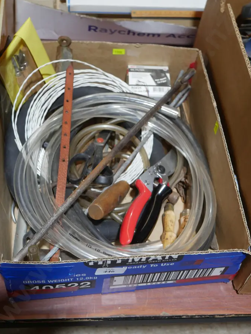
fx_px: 484
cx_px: 116
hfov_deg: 29.1
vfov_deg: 38.2
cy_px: 170
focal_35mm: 50
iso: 400
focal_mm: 22
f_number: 4.7
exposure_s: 1/60
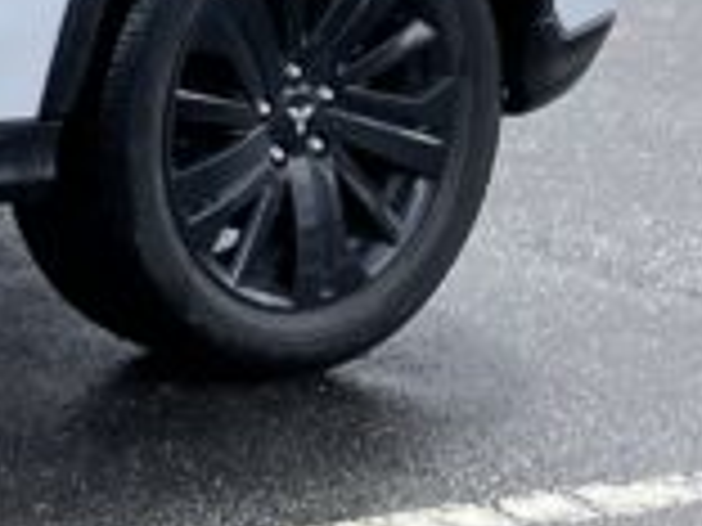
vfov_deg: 7.7
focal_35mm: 184
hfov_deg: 9.4
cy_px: -499
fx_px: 3731
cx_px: -1089
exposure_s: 1/1675
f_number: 1.8
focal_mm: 3.99
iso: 32
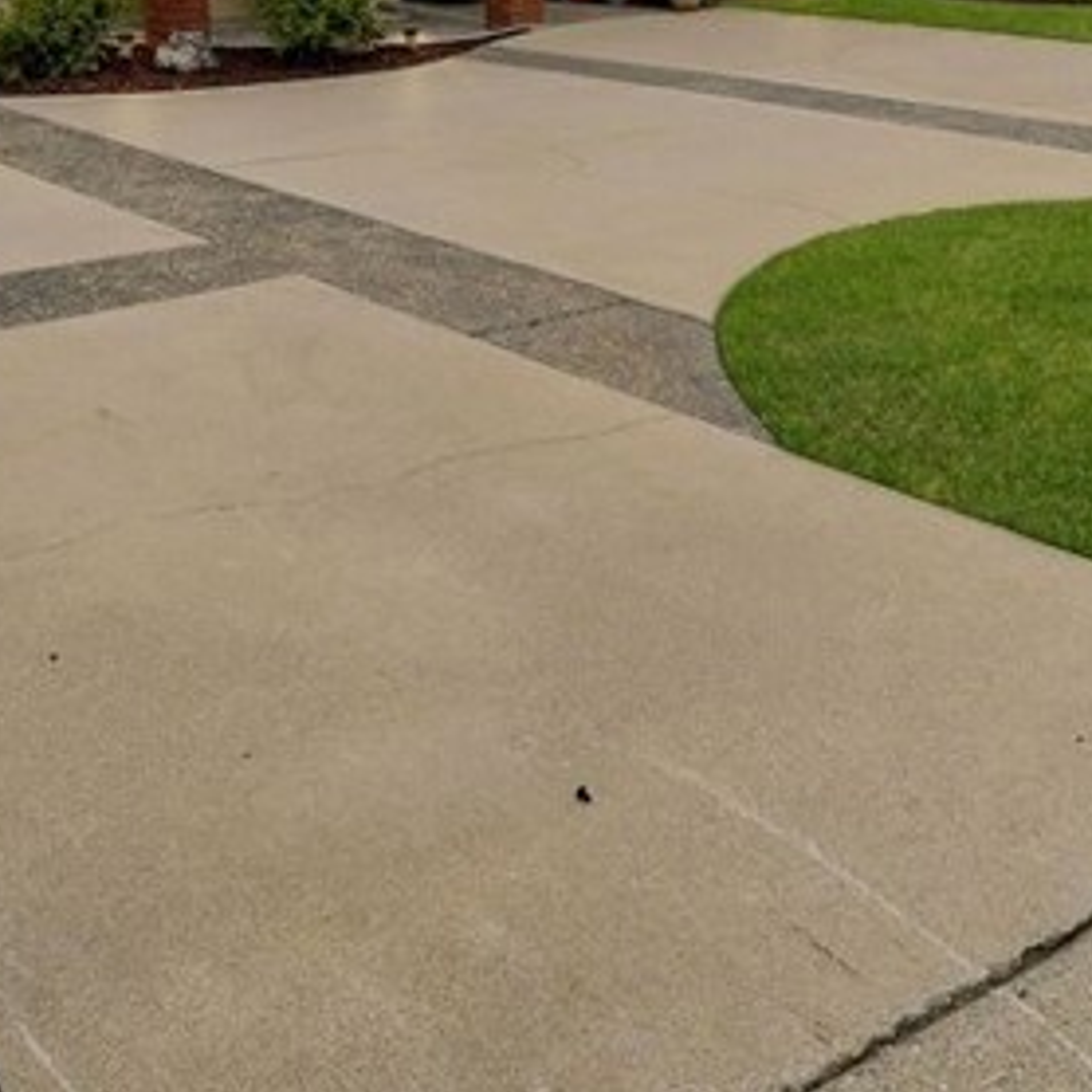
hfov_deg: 36.0
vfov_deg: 31.6
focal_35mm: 47
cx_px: 632
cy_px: -136
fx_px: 1677
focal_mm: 10
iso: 400
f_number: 11
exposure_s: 1/500
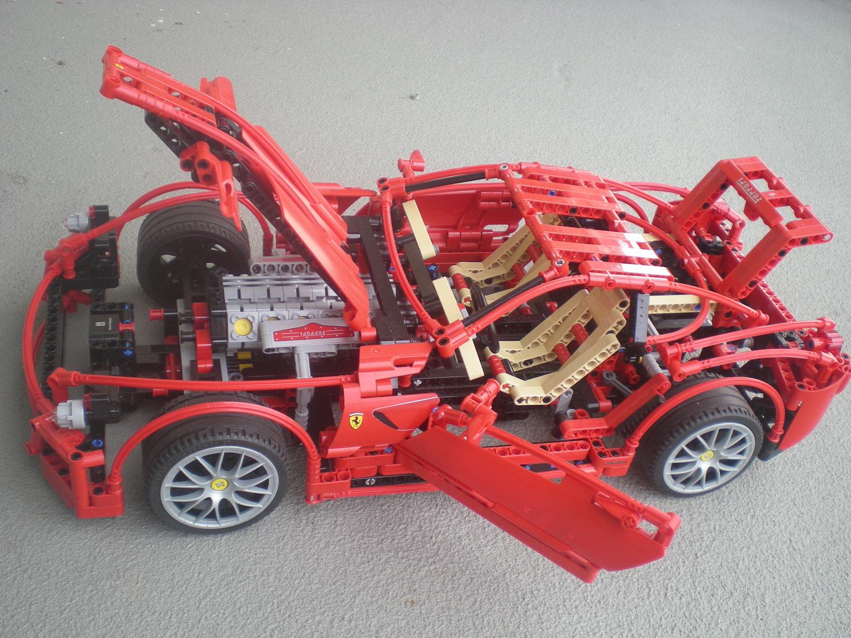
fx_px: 934
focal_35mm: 38
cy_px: 319
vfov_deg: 37.7
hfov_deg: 49.0
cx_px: 426
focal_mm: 6.3
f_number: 3.1
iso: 74
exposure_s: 1/58.3
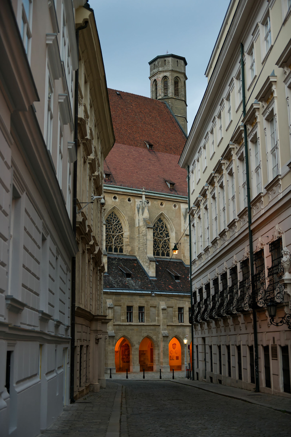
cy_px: 218
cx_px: 146
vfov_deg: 41.1
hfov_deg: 28.1
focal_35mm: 48
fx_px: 582
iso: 1250
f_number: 2.8
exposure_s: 1/200
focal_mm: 48
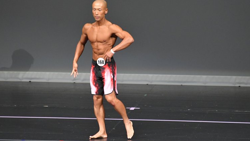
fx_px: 2705
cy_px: 70
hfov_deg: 5.3
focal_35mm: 408
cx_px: 129
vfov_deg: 3.0
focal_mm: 250
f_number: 5.6
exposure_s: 1/400
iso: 5000
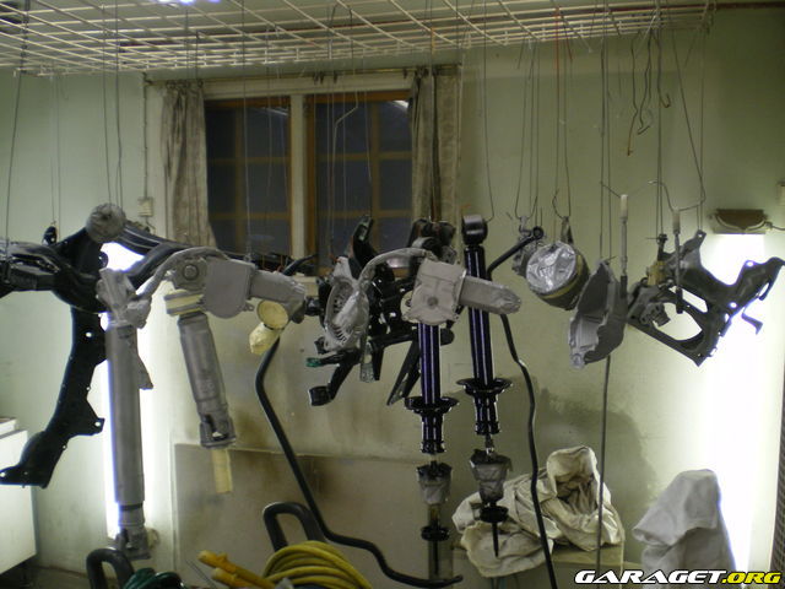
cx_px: 392
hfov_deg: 49.0
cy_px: 294
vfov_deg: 37.7
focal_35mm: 38
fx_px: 862
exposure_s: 1/30
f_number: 3.1
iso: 125
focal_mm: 6.3
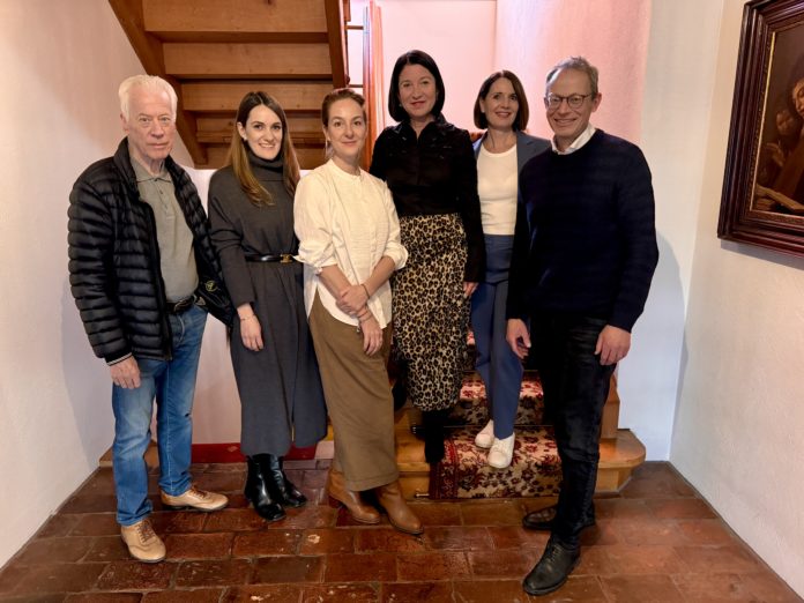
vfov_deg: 56.8
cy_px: 302
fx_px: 557
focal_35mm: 24
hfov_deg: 71.6
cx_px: 402
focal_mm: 6.76
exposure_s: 1/33
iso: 800
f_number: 1.78
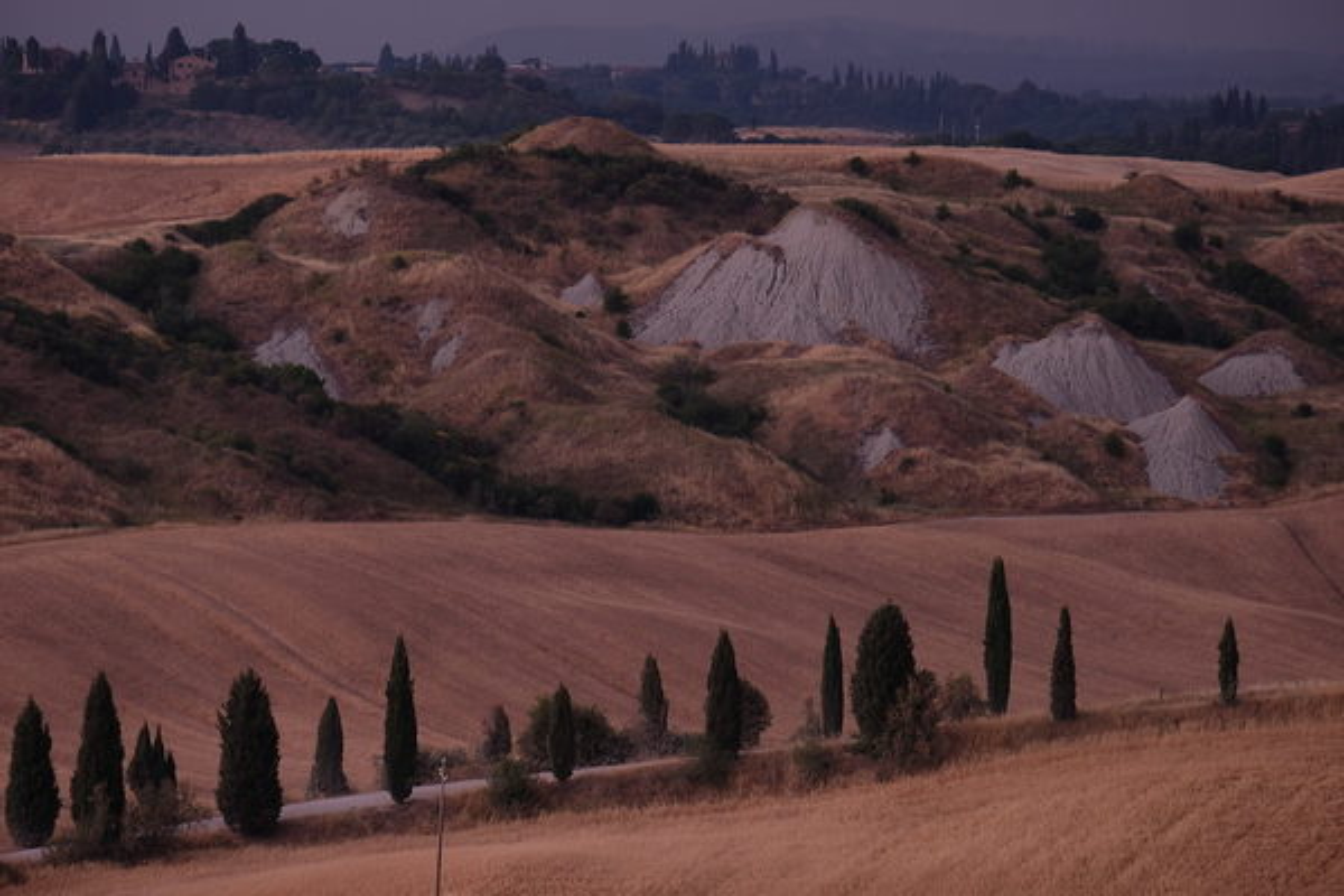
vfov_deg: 4.6
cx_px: 672
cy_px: 448
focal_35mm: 300
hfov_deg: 6.9
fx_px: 11199
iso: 200
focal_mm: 200
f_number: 5.6
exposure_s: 1/250
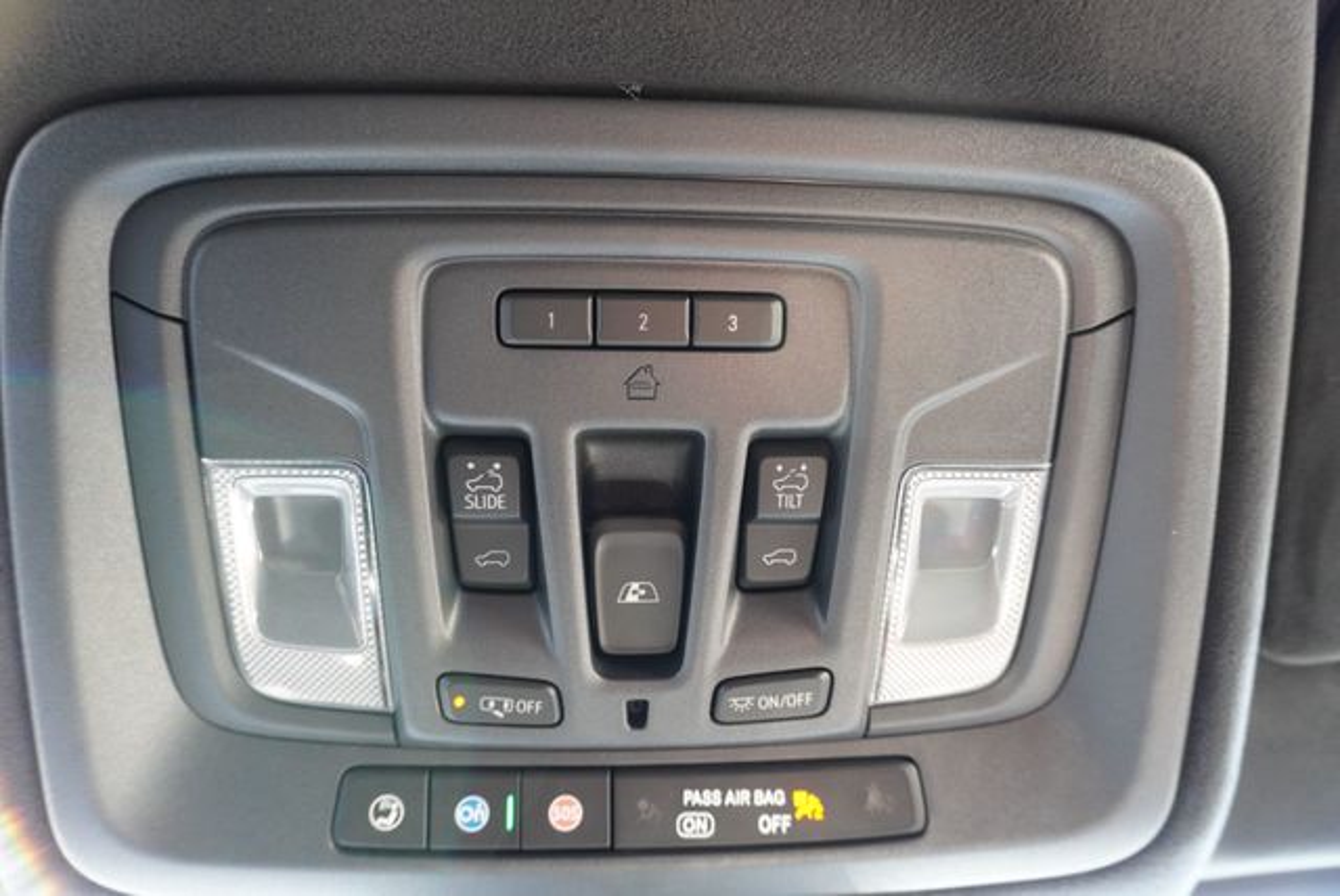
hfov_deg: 73.7
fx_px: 894
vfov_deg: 53.2
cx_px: 670
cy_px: 448
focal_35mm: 24
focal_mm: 16
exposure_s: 1/60
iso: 1600
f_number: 4
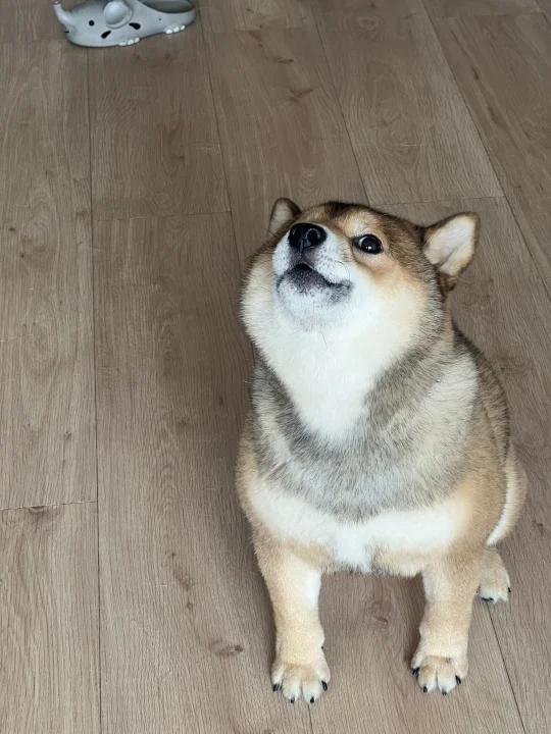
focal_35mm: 77
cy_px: 367
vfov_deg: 25.3
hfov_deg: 19.1
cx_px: 276
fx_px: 1634
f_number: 2.8
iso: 200
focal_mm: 9
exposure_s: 1/72
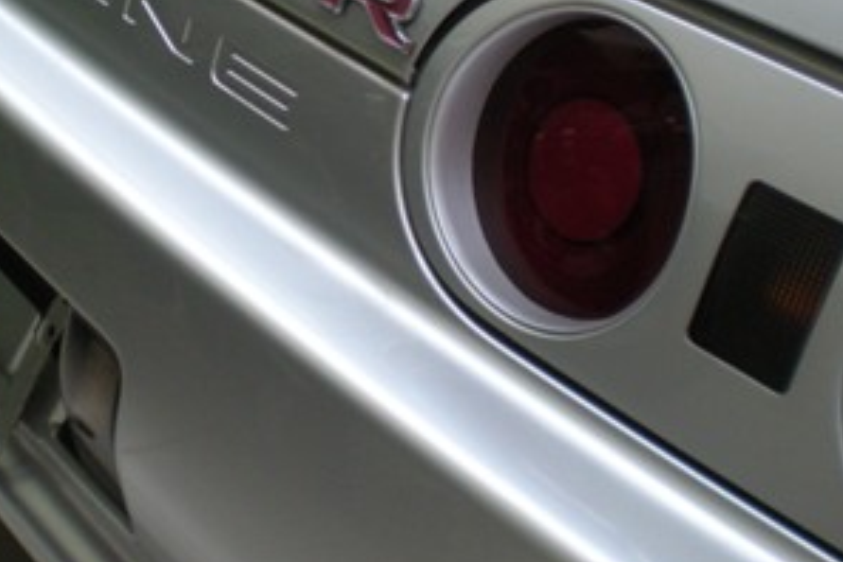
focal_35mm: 71
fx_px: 1662
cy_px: 79
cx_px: 260
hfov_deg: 28.2
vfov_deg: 18.9
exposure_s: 1/41.8
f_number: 3.1
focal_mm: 6.3
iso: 200
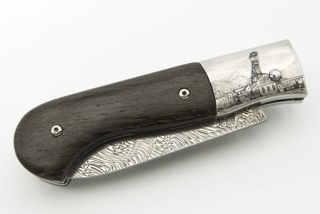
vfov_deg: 8.7
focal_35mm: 158
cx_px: 160
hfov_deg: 13.0
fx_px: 1401
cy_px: 107
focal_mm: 105
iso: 100
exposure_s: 1/10
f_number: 10
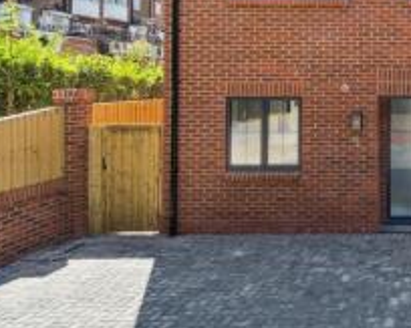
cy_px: 69
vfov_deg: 40.6
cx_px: 451
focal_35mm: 35
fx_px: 426
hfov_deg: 41.3
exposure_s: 1/320
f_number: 5.6
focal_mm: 16
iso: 320
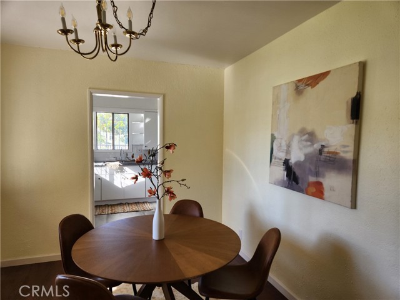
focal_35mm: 23
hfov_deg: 73.9
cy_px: 150
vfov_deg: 58.9
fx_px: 266
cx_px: 200
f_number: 1.8
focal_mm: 5.4
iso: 80
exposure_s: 1/180
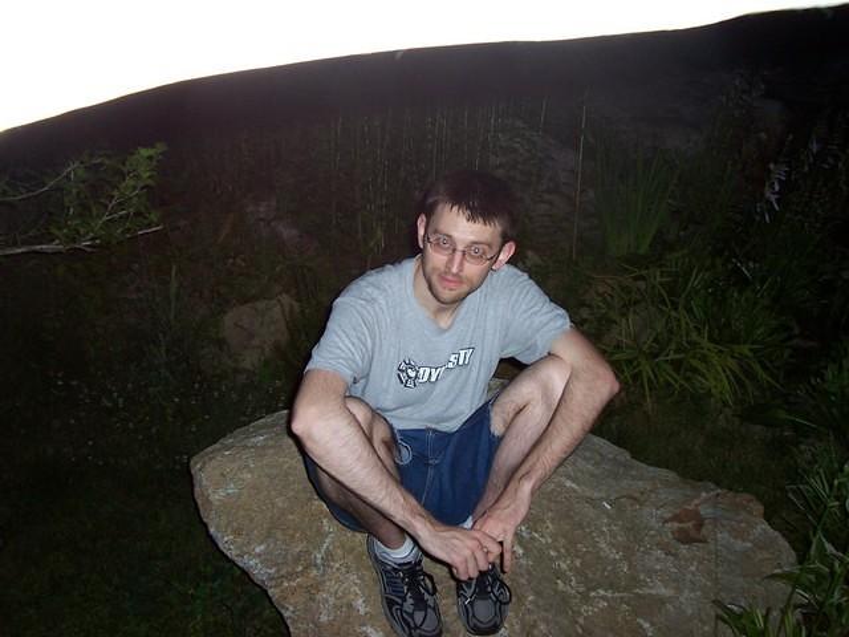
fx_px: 907
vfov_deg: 38.7
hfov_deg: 50.1
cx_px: 424
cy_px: 318
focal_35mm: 37
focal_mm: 5.6
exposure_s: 1/60
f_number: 2.8
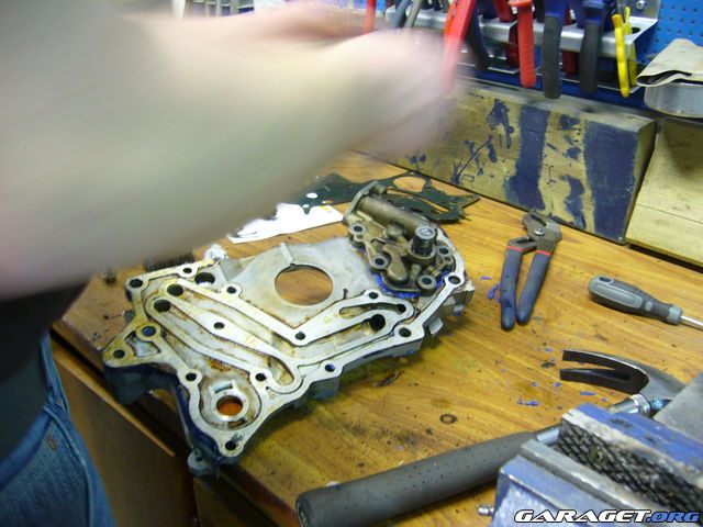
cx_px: 352
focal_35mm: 35
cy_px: 264
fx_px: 711
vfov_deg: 40.7
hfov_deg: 52.6
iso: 80
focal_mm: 5.8
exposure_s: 1/4
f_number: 2.8
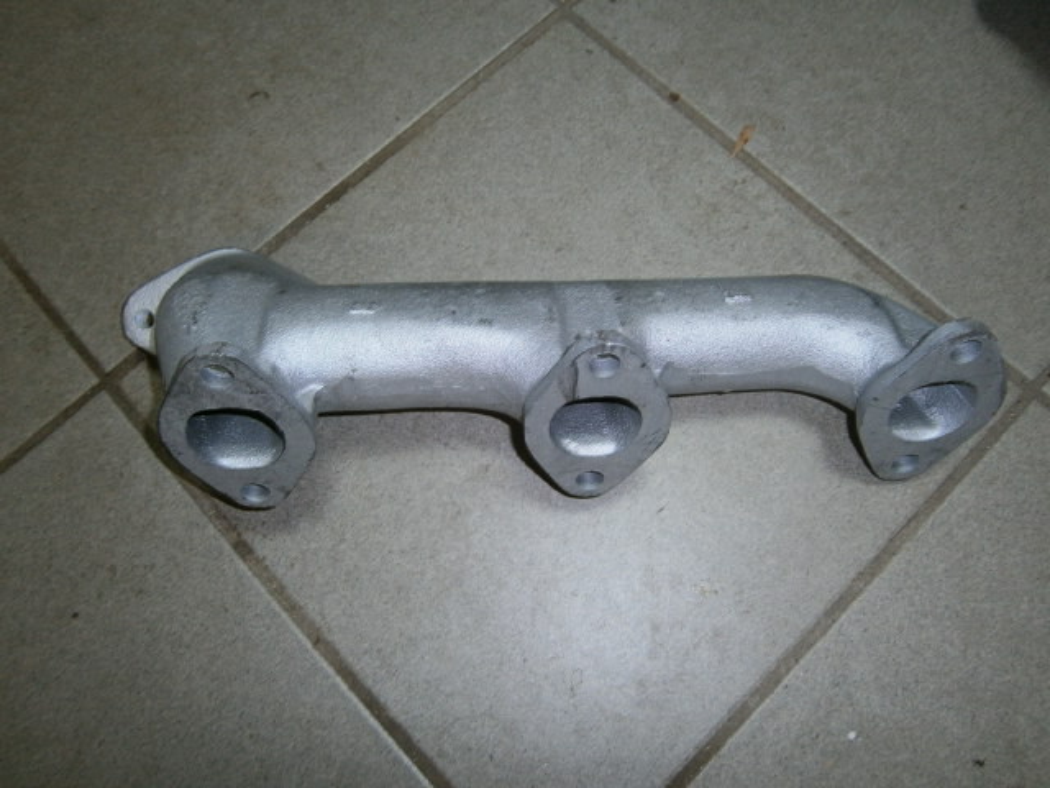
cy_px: 394
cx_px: 525
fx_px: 789
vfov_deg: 53.1
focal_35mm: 26
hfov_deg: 67.3
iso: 125
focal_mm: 4.7
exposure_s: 1/30
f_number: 2.8
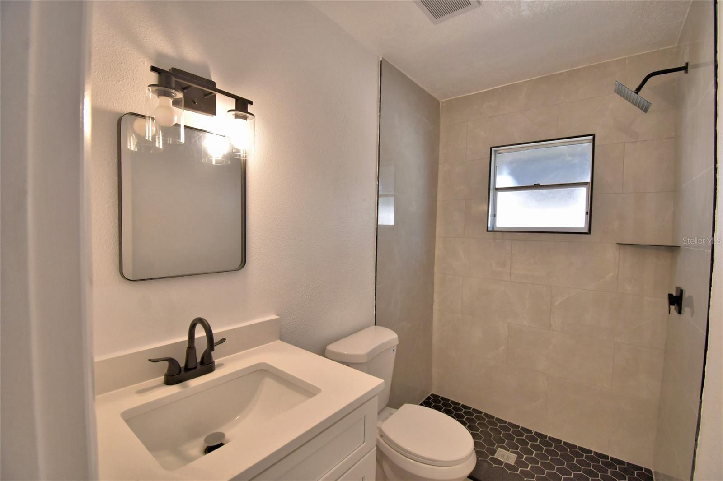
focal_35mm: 15
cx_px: 362
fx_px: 301
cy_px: 240
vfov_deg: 77.3
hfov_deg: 100.4
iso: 400
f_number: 4.5
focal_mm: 10
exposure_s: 1/100
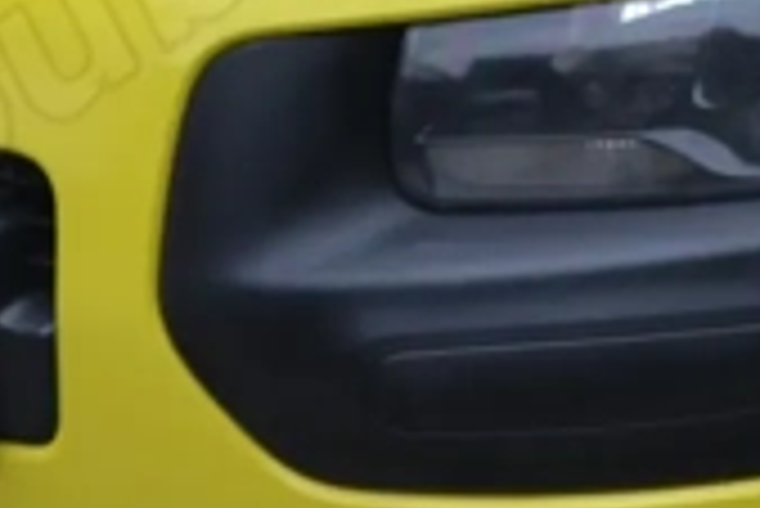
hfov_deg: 10.4
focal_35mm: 195
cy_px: -265
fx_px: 4120
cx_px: 872
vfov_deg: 6.9
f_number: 4.5
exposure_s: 1/80
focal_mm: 22
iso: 400
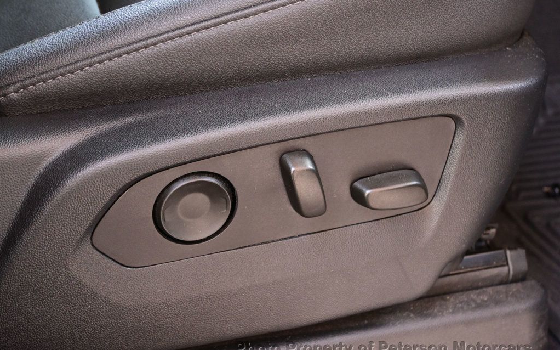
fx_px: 736
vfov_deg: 26.7
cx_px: 280
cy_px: 178
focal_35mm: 48
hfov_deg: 41.6
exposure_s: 1/50
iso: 1250
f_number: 5
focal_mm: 31.5
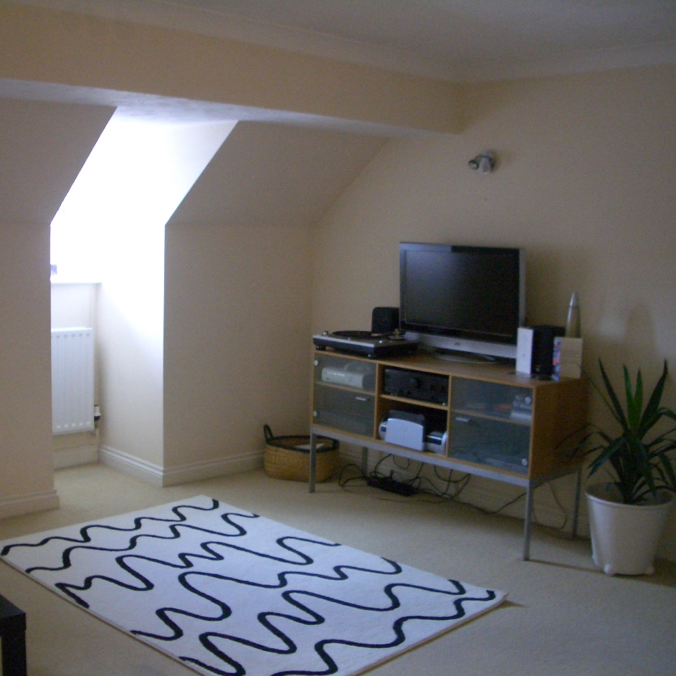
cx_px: 262
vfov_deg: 40.0
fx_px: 928
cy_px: 342
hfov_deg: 39.8
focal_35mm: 42
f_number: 2.6
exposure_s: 1/40
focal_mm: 5.8
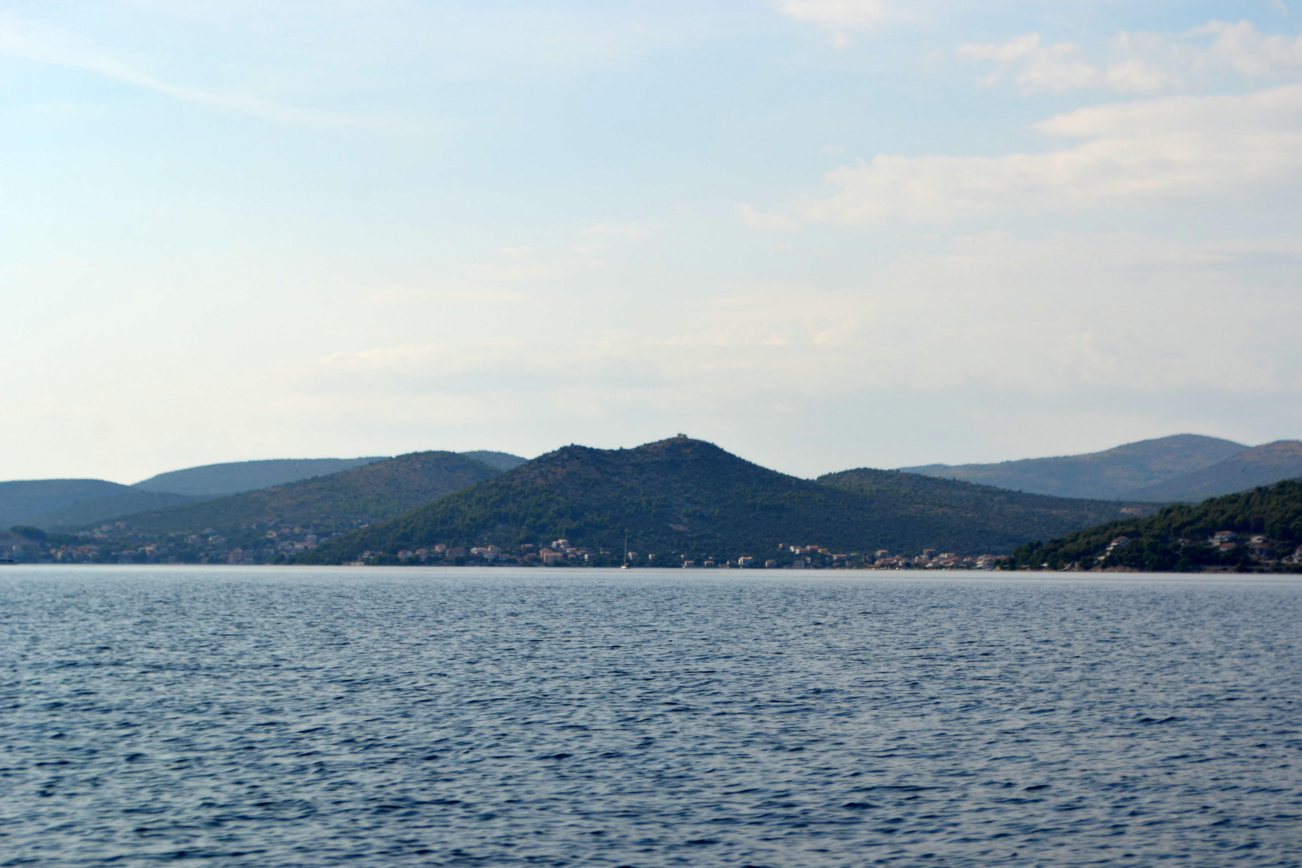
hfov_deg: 24.6
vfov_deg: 16.6
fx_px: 2984
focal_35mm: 82
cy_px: 434
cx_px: 651
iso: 100
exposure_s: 1/200
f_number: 7.1
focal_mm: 55
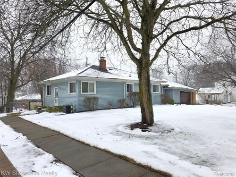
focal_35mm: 25
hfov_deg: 69.4
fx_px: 170
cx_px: 118
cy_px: 88
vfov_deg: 54.9
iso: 40
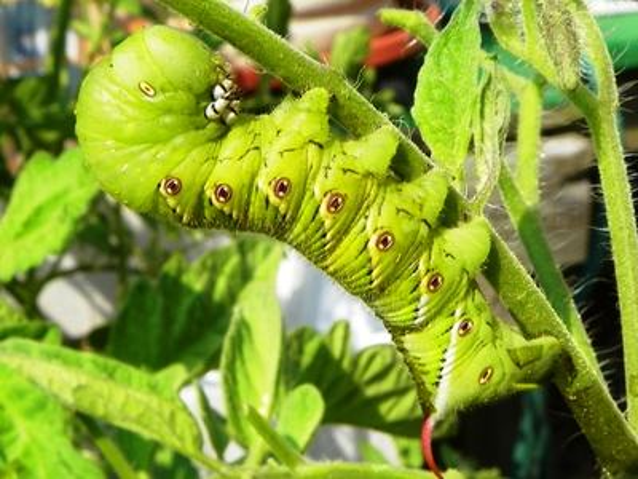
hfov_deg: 67.3
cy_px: 240
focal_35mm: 26
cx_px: 319
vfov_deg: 53.1
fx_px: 479
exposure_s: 1/125
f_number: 6.3
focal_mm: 4.6
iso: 64
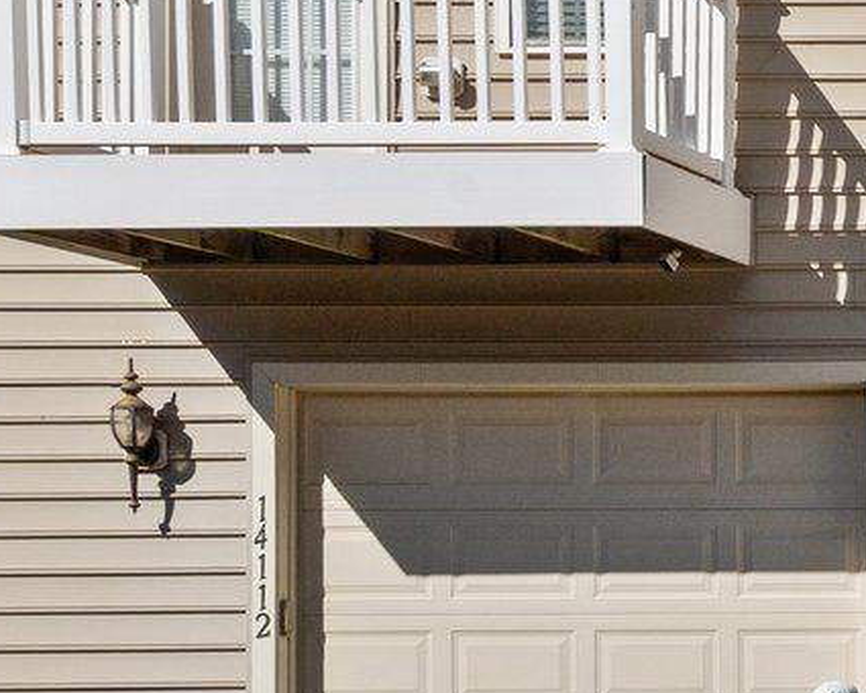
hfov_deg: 15.7
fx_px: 2666
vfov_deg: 13.9
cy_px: -350
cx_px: 1571
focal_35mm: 104
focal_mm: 23
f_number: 14
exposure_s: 1/800
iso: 250
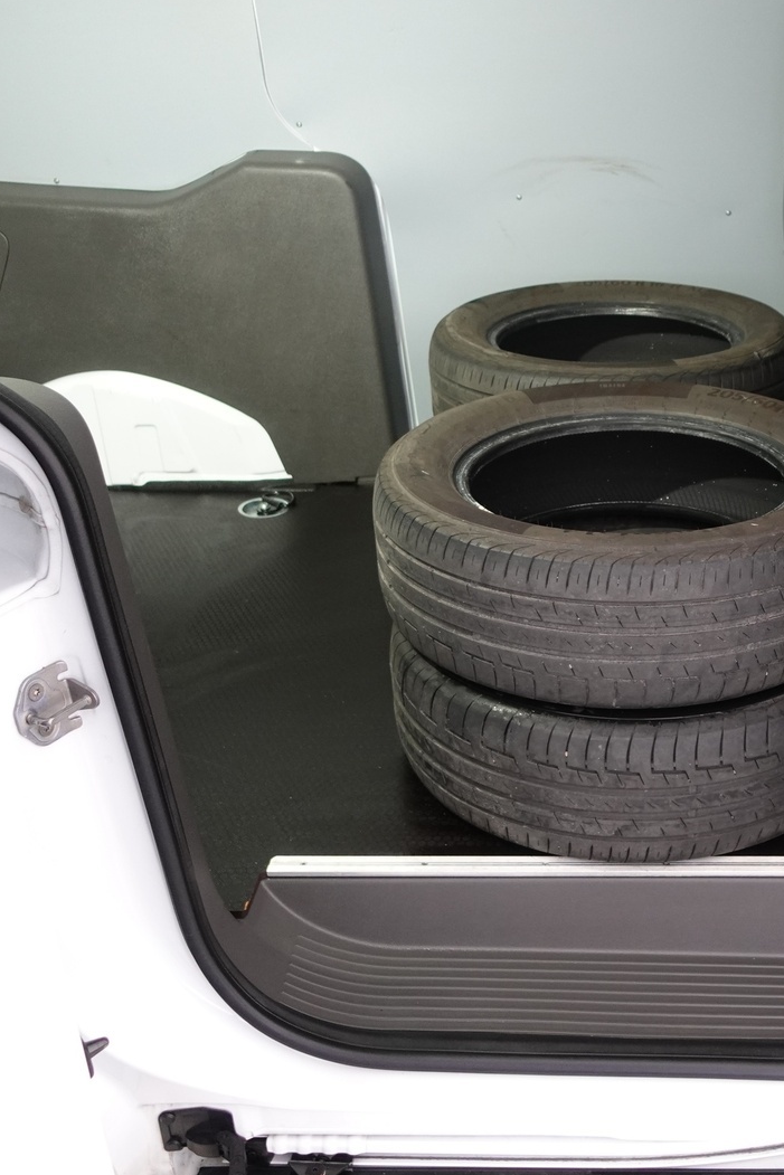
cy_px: 597
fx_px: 1208
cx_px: 610
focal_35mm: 37
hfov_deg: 35.0
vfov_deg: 51.9
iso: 640
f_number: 1.8
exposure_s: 1/30
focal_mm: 9.4
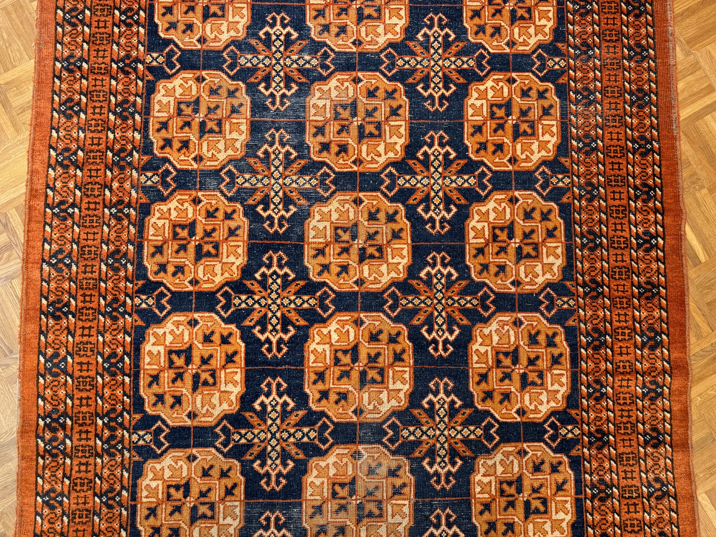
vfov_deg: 56.8
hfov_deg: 71.6
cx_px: 358
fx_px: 496
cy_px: 268
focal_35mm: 24
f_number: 1.78
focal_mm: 6.76
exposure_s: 1/50
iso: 250
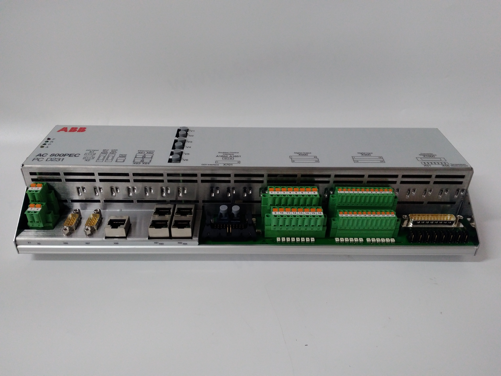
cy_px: 188
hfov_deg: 65.3
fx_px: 391
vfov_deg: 51.4
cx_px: 250
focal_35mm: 27
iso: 303
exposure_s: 1/33
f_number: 2
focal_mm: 3.79
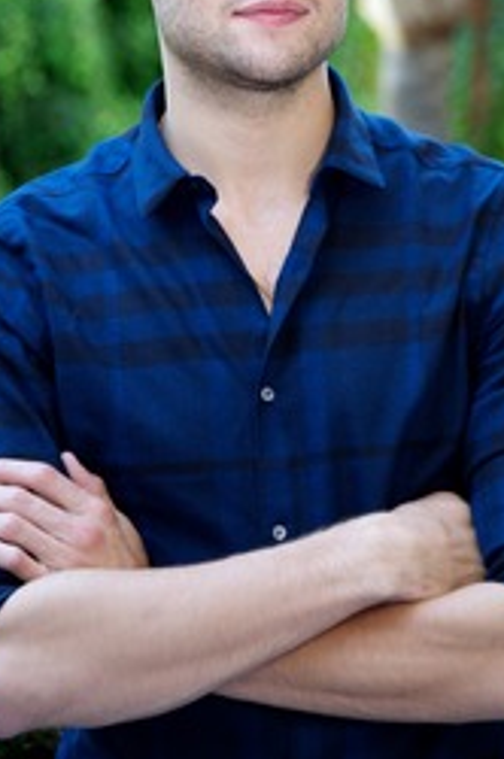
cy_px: 222
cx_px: 313
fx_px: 4211
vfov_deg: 10.3
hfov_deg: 6.8
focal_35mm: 200
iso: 800
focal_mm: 125
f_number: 5.6
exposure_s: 1/60
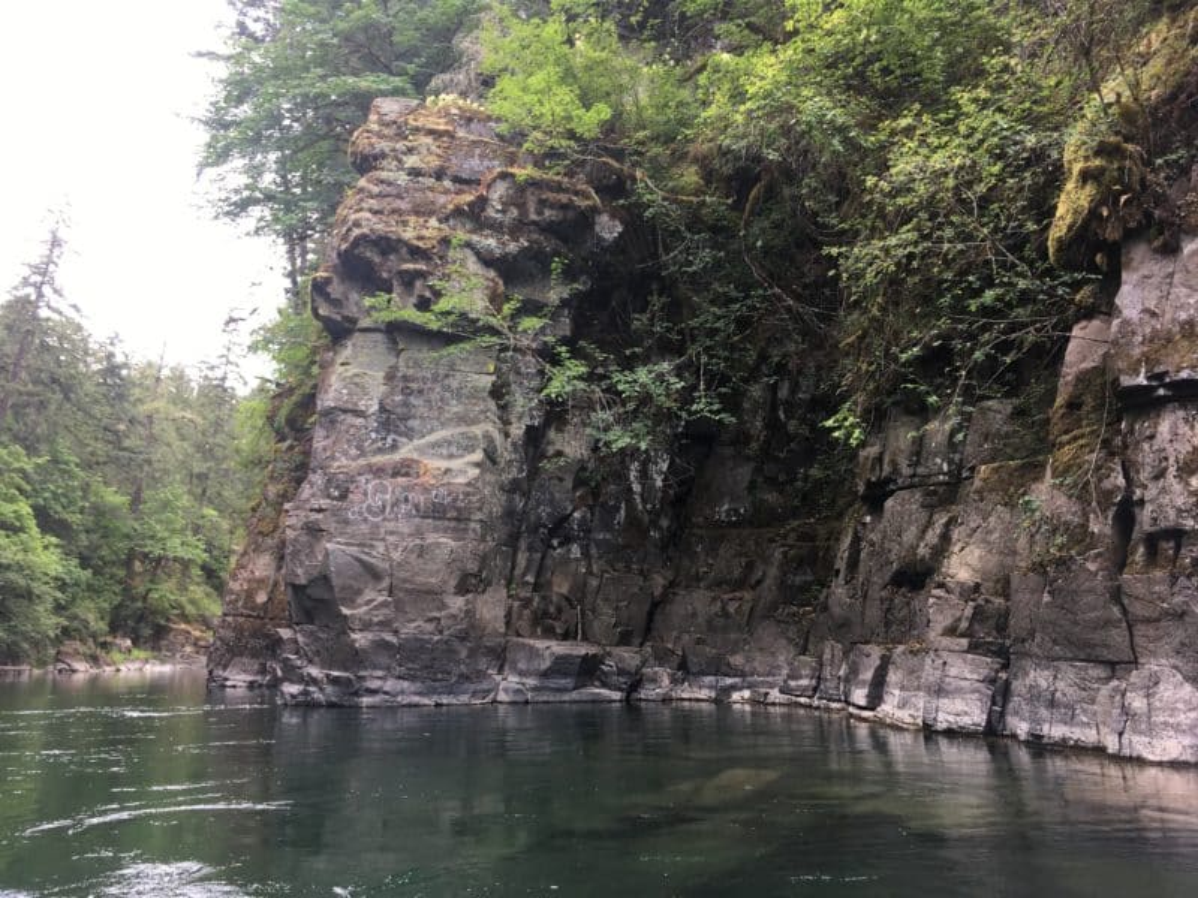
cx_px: 599
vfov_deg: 48.2
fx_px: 1004
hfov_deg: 61.7
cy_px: 449
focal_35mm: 29
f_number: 2.2
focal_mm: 4.15
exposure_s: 1/120
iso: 25
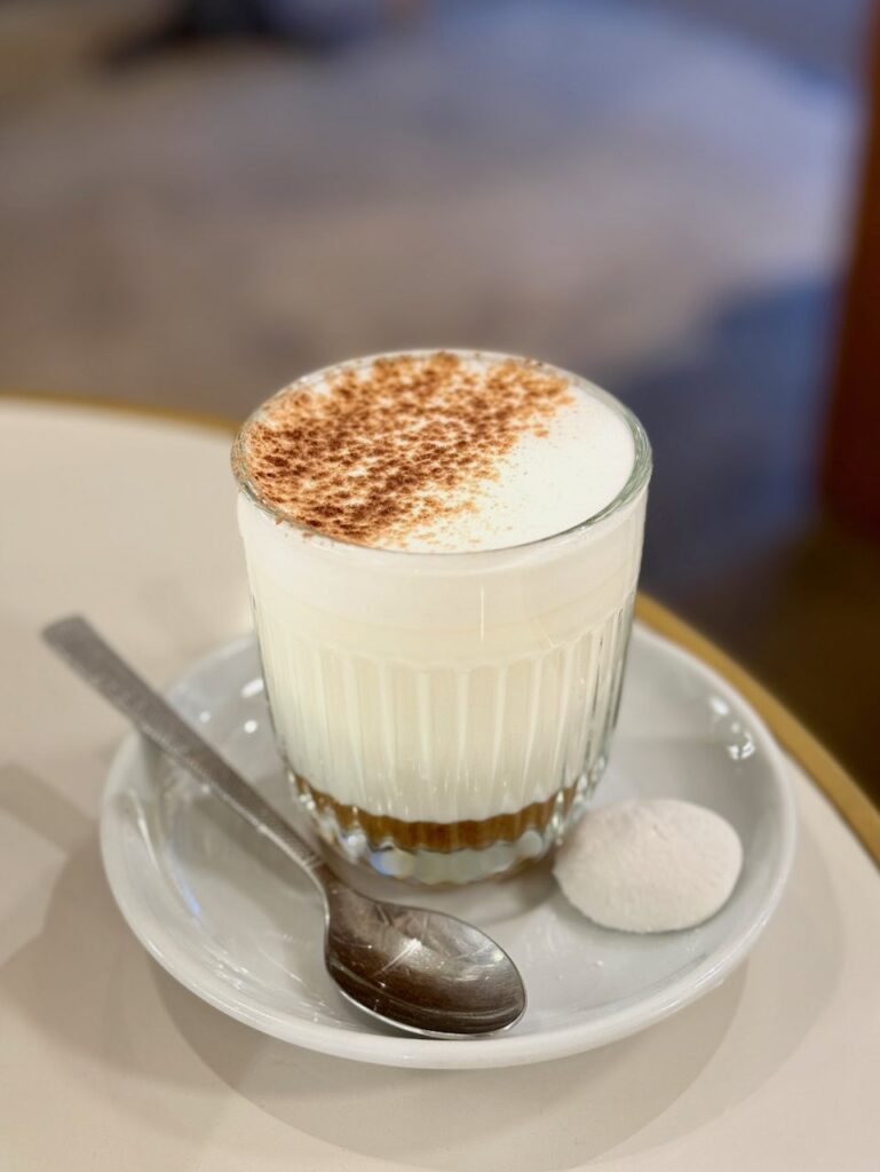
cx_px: 440
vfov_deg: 39.6
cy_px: 586
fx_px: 1626
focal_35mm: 48
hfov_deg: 30.3
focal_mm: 6.76
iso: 200
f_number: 1.78
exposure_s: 1/33
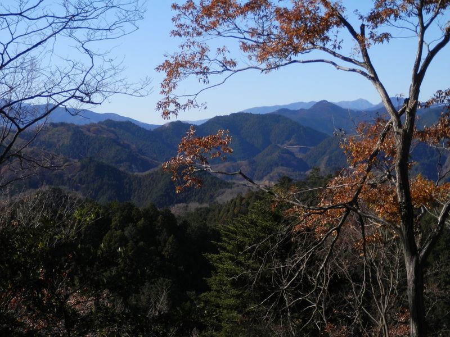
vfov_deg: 22.3
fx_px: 858
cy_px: 168
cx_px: 225
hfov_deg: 29.4
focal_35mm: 66
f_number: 4.4
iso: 80
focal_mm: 11.9
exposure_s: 1/500
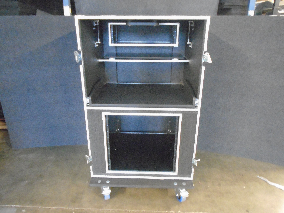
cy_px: 106
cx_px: 142
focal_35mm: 26
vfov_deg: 53.1
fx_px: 213
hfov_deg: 67.3
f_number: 3.2
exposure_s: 1/4
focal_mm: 4.6
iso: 1000
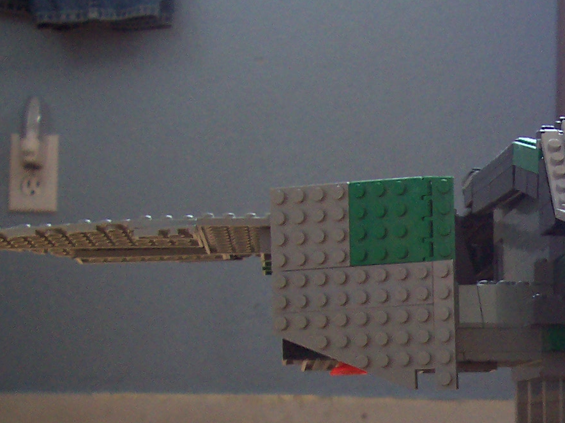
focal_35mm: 85
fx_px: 1387
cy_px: 408
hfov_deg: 21.6
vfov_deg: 17.0
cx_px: 645
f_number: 2.8
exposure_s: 1/10
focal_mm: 5.6
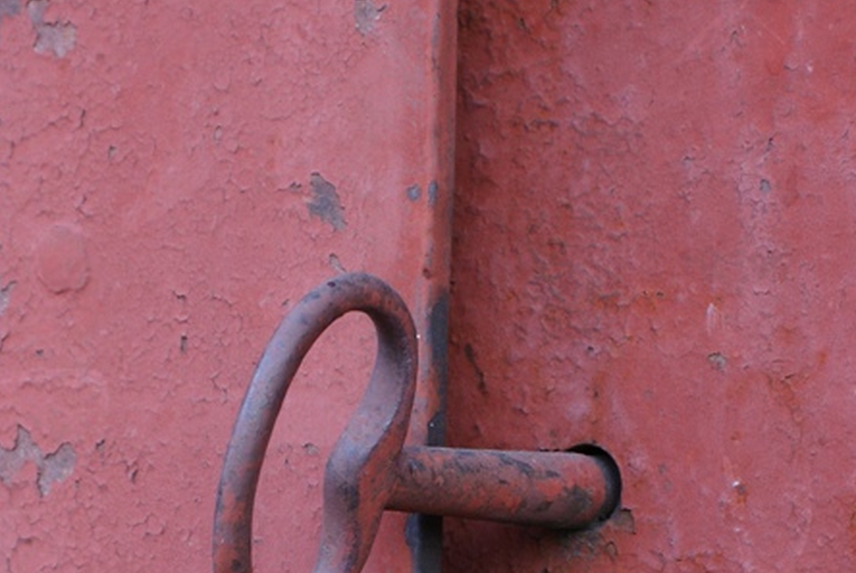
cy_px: 452
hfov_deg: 16.9
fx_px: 2884
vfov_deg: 11.3
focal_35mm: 121
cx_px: 382
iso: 200
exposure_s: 1/25
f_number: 10
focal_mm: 35
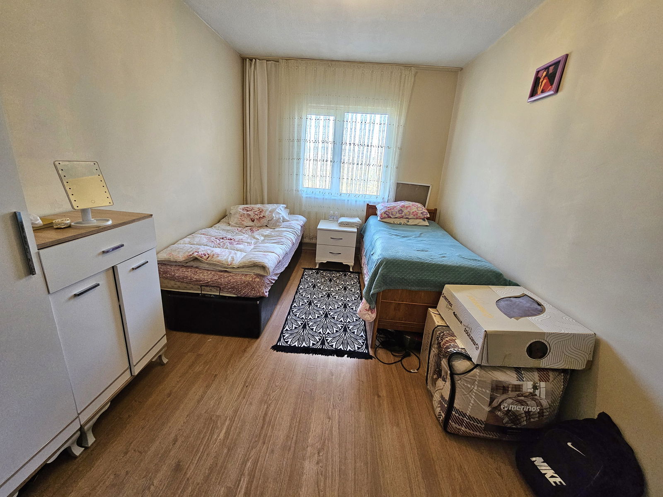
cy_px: 248
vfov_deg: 89.9
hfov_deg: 106.2
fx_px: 249
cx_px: 332
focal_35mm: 13
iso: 320
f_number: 2.2
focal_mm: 2.2
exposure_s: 1/101
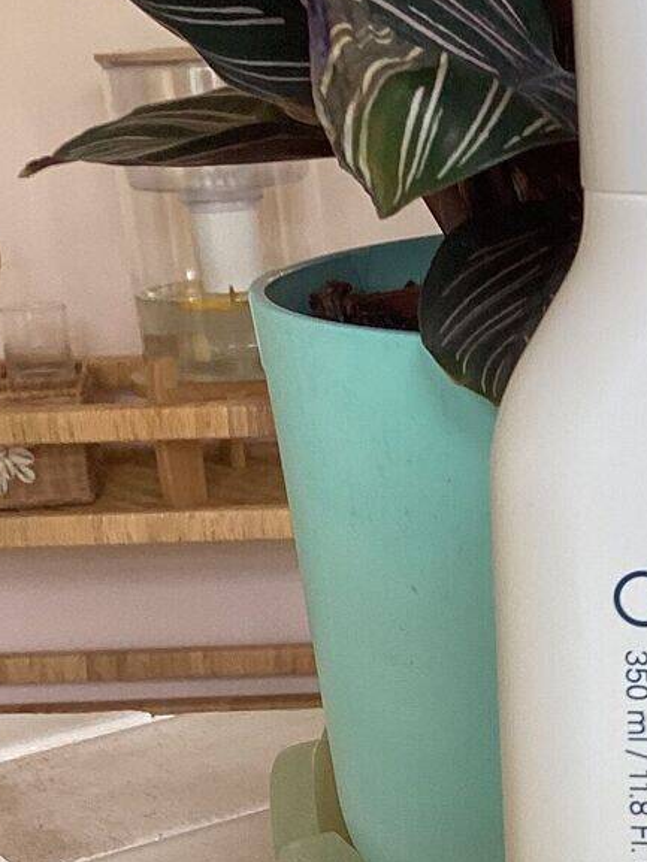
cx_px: 705
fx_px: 2142
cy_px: 772
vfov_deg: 22.2
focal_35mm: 86
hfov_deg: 16.7
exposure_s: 1/50
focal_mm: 3.3
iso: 50
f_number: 2.4
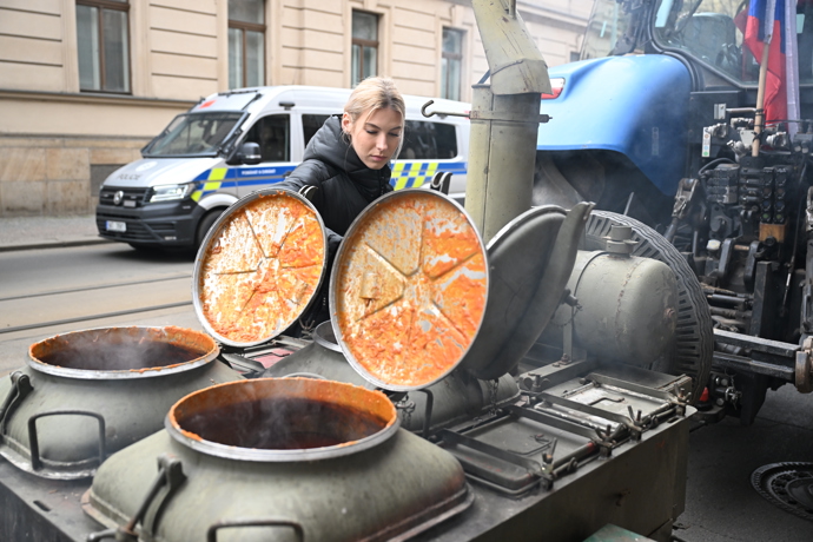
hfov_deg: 55.1
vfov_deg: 38.4
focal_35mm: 34
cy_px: 271
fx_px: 779
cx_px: 406
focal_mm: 34.5
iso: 1600
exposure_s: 1/1250
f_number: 3.5
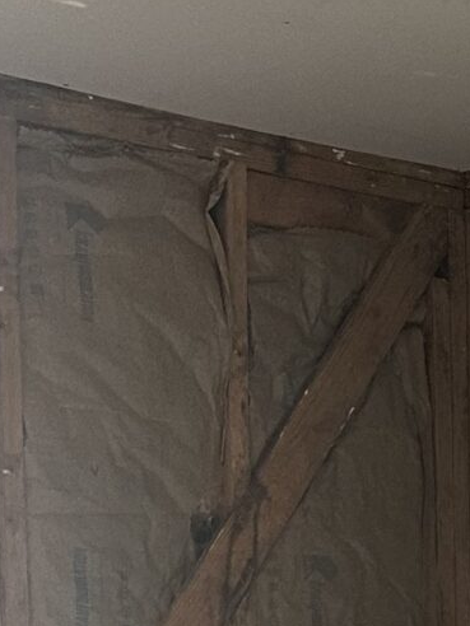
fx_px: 2263
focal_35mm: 125
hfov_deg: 10.8
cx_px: 944
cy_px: 966
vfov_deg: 14.6
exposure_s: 1/60
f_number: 1.78
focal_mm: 6.86
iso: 400
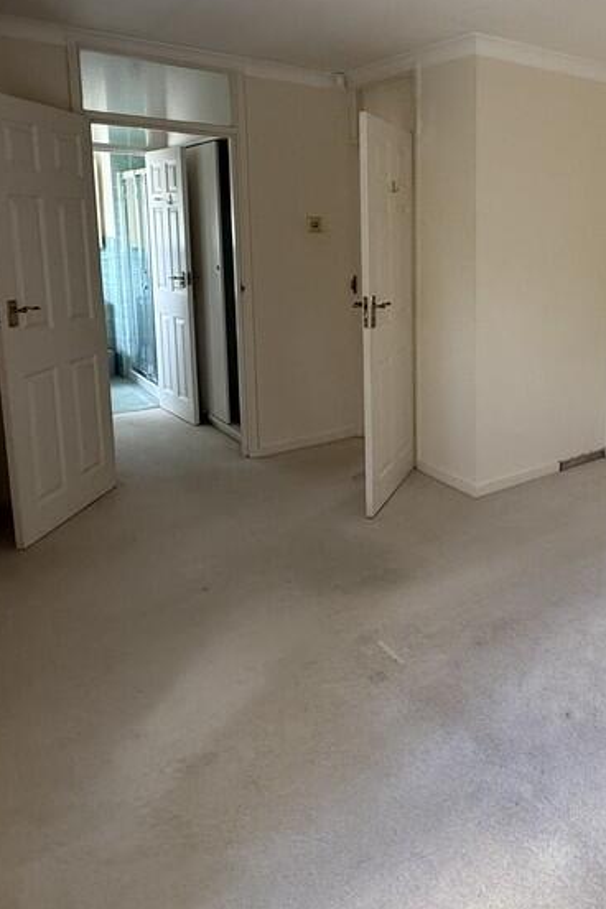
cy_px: 331
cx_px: 515
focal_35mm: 27
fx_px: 682
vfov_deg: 66.2
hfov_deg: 44.7
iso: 320
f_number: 2.2
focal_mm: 2.22
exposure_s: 1/100
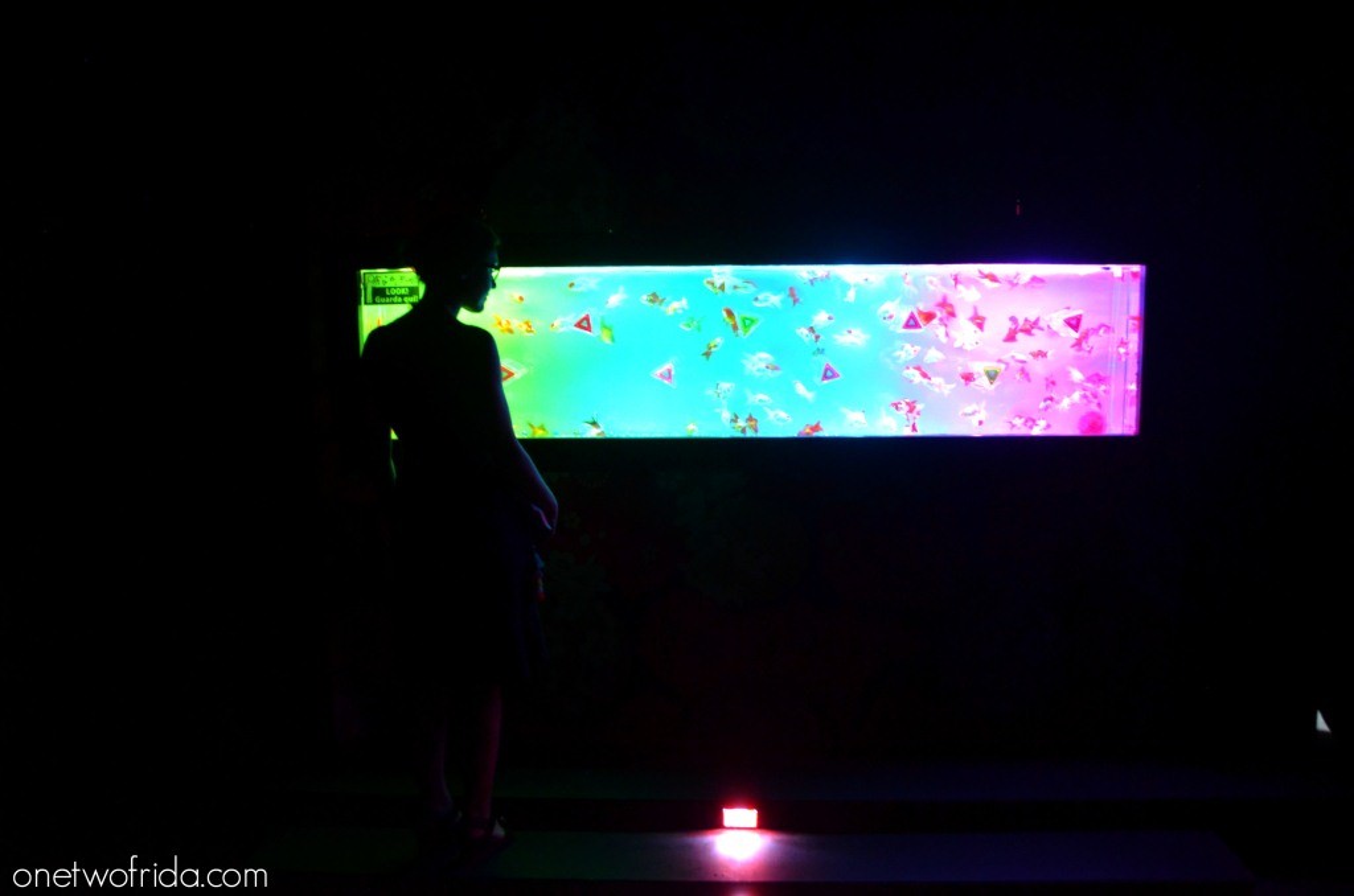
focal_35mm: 30
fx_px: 1126
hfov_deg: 62.0
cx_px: 677
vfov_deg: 43.4
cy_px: 448
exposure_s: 1/10
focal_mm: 20
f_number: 3.5
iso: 1600
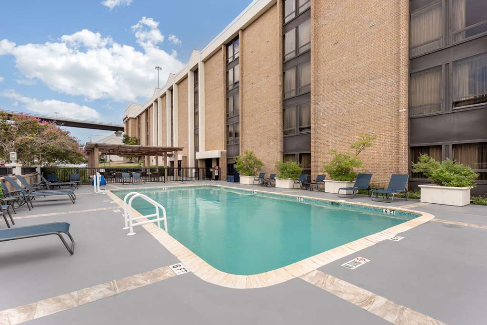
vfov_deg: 73.8
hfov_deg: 96.7
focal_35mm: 16
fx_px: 217
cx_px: 244
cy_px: 162
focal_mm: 16
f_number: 8
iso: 200
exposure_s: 1/250
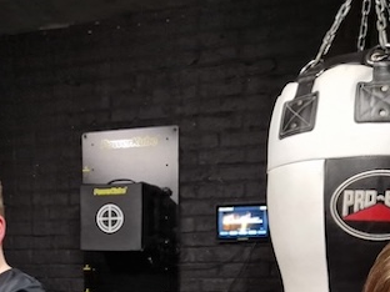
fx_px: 530
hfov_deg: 40.3
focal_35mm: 47
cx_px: 168
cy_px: 263
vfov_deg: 29.6
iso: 640
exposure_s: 1/50
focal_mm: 5.4
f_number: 1.8
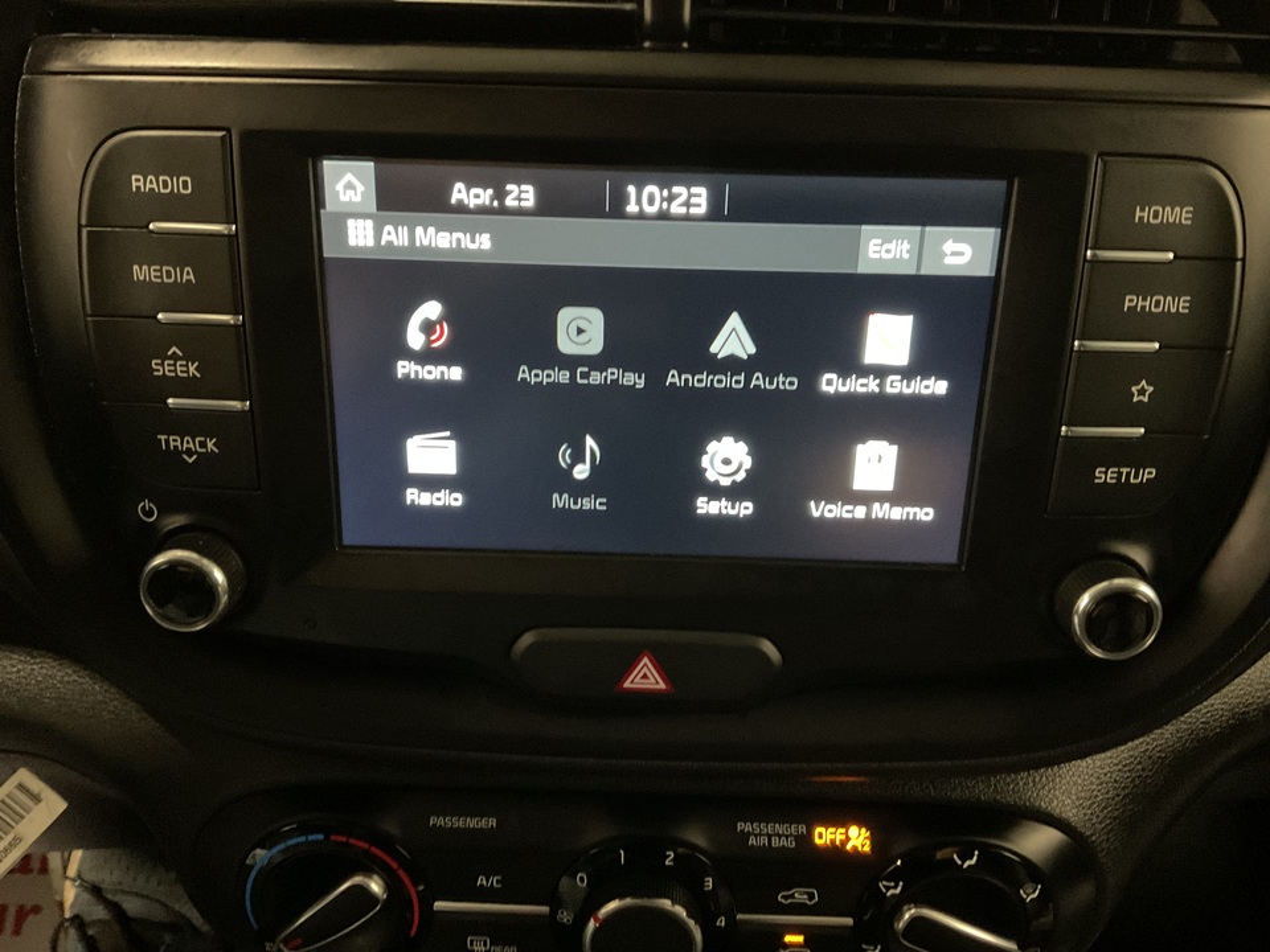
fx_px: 1064
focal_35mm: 29
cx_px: 635
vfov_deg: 48.2
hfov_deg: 61.7
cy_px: 476
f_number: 1.8
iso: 500
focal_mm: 3
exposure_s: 1/17
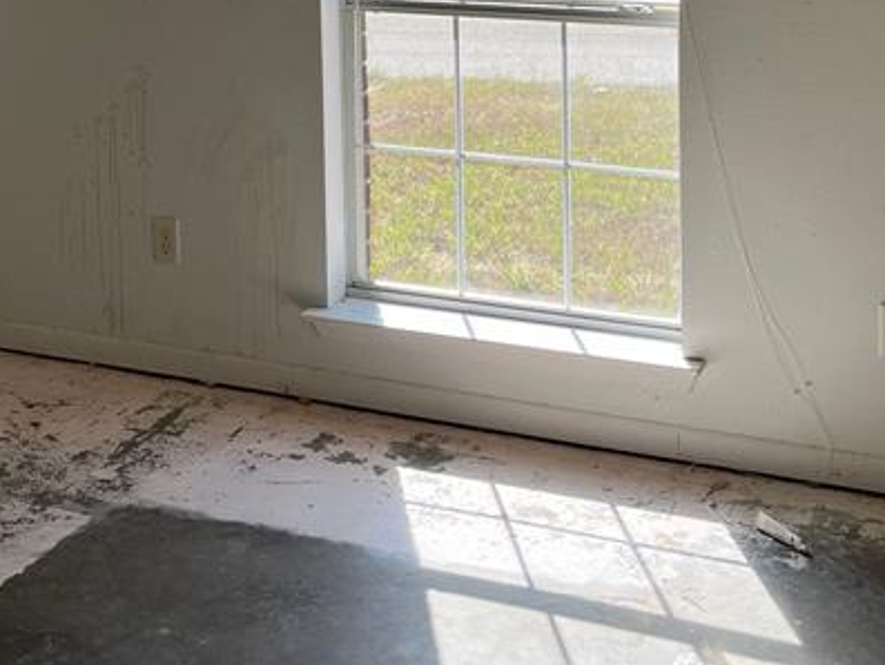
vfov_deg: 20.9
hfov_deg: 28.9
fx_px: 1713
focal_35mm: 67
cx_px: 334
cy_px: -67
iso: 50
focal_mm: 5.1
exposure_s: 1/653
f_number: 1.6
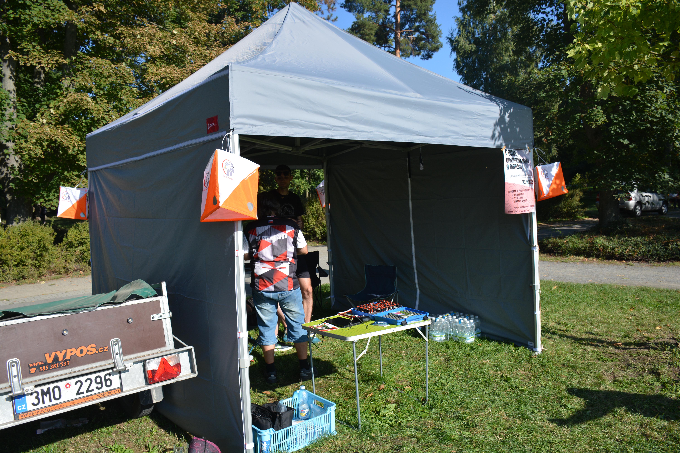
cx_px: 340
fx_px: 510
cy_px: 226
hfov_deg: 67.4
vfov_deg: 47.9
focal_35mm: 27
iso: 250
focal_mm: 18
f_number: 5
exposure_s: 1/1250
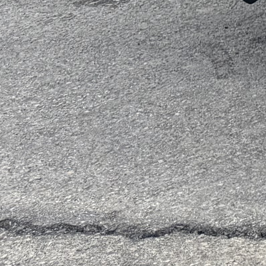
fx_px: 1321
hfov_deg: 8.9
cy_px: -445
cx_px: 857
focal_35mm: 152
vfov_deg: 9.7
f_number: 1.78
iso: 80
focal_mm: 6.76
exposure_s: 1/2415
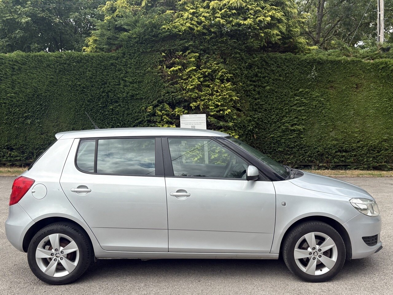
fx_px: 295
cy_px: 148
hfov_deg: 67.3
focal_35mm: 26
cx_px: 196
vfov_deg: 53.1
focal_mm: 5.96
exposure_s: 1/2012
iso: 50
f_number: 1.6
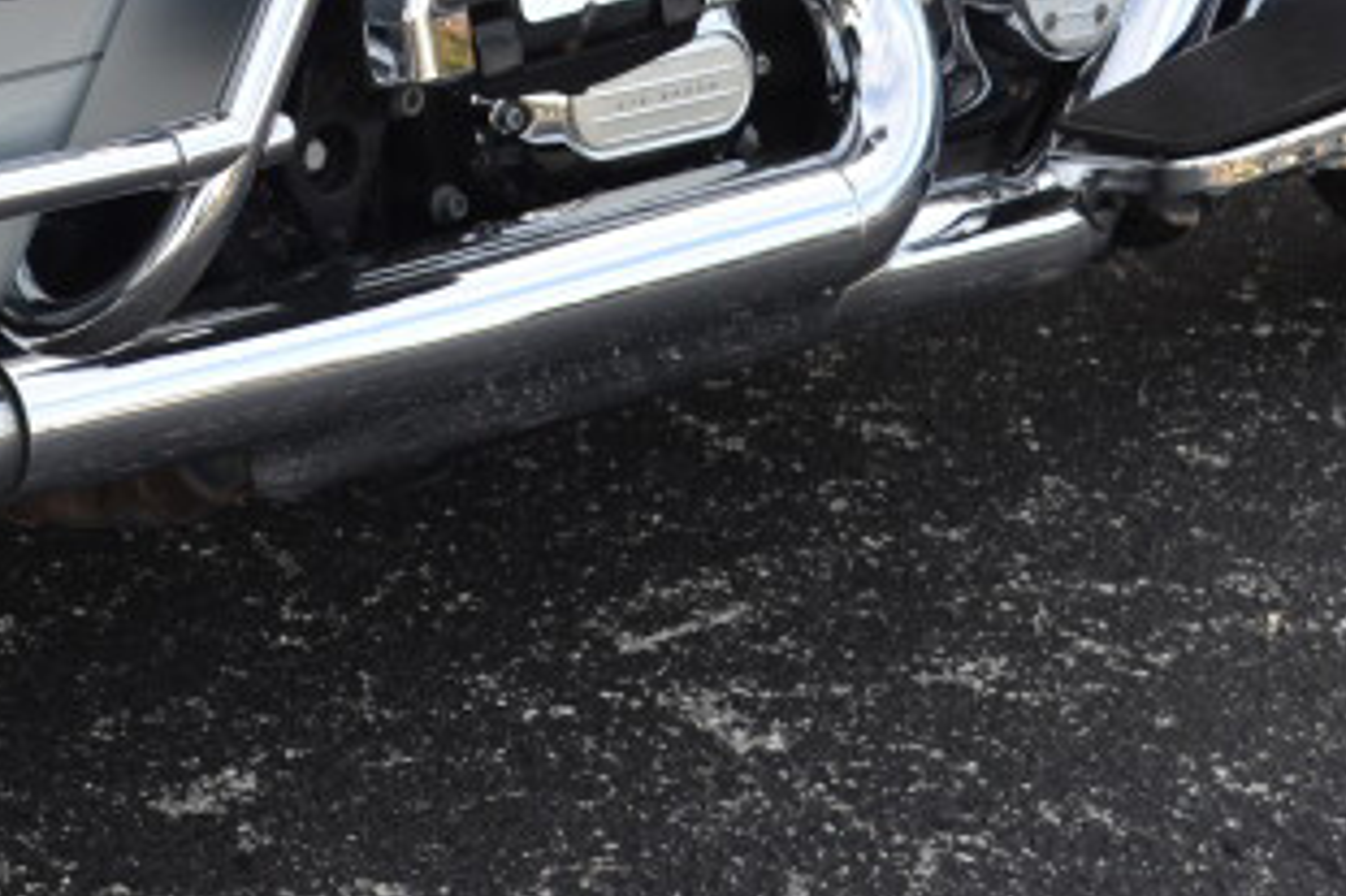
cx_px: -104
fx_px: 5194
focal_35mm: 139
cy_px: -593
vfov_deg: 9.5
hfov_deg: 14.5
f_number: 5.6
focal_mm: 24
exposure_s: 1/160
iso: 100
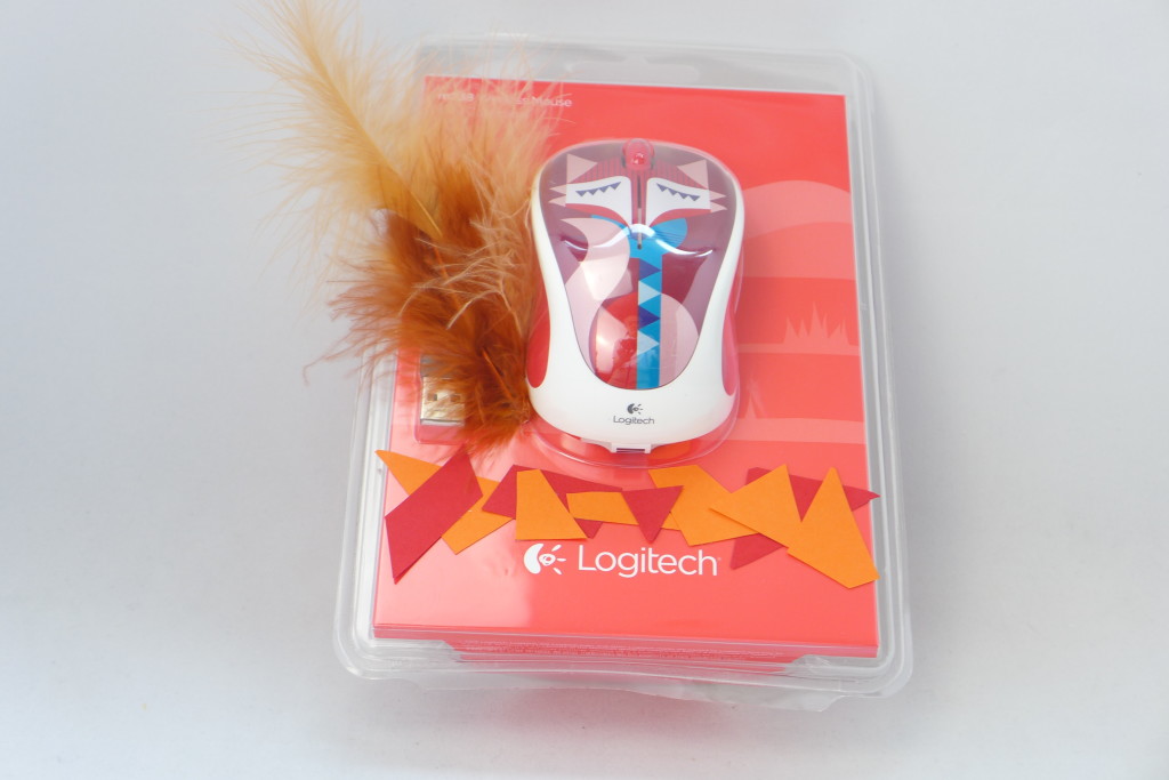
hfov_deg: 39.6
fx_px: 1624
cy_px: 390
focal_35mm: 50
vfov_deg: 27.0
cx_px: 584
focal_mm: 9.8
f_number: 2
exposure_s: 1/100
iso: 80
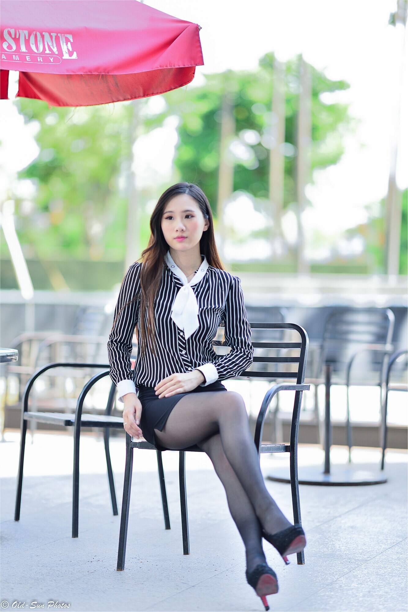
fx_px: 1784
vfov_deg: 19.5
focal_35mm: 105
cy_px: 306
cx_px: 204
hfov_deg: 13.0
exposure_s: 1/640
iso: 100
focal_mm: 105
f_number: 1.4
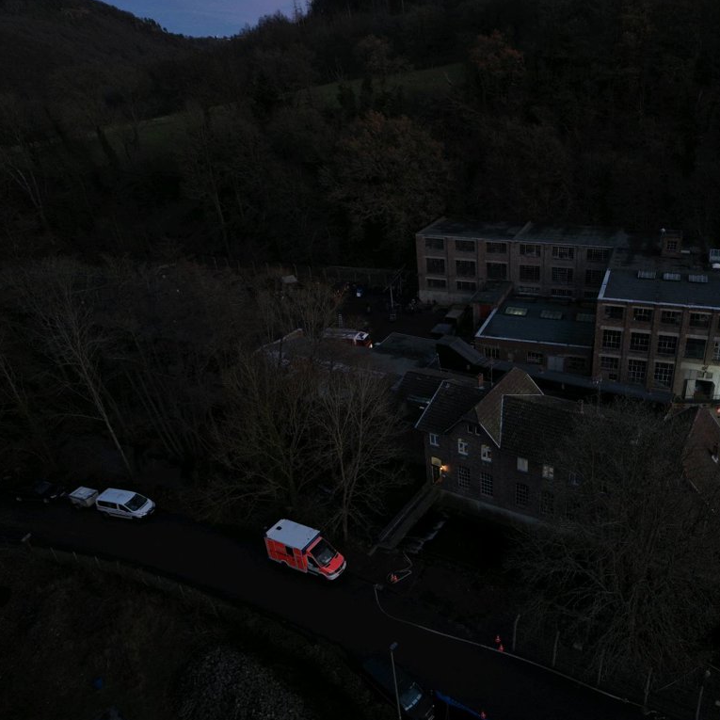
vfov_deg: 65.0
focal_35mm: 24
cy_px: 357
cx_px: 501
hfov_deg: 62.8
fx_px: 565
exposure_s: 1/125
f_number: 2.8
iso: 800
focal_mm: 18
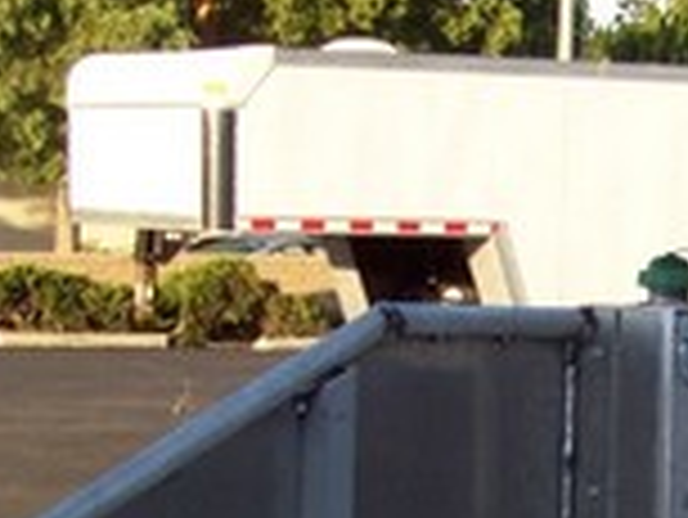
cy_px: 642
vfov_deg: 8.9
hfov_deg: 11.6
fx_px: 3282
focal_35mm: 165
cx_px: 949
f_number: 2.8
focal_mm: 5.85
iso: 72
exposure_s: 1/320
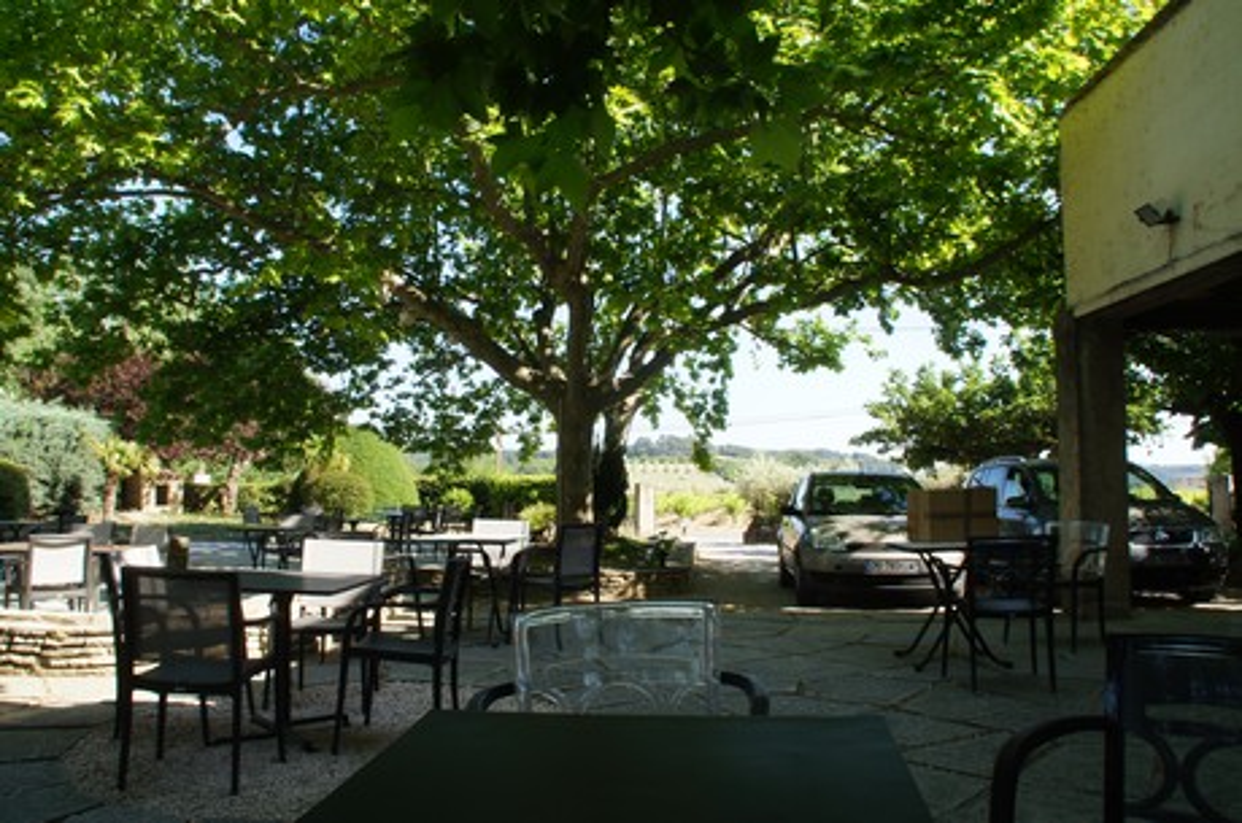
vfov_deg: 47.8
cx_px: 621
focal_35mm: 27
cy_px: 412
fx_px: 930
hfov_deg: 67.5
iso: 100
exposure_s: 1/50
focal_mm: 18
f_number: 10
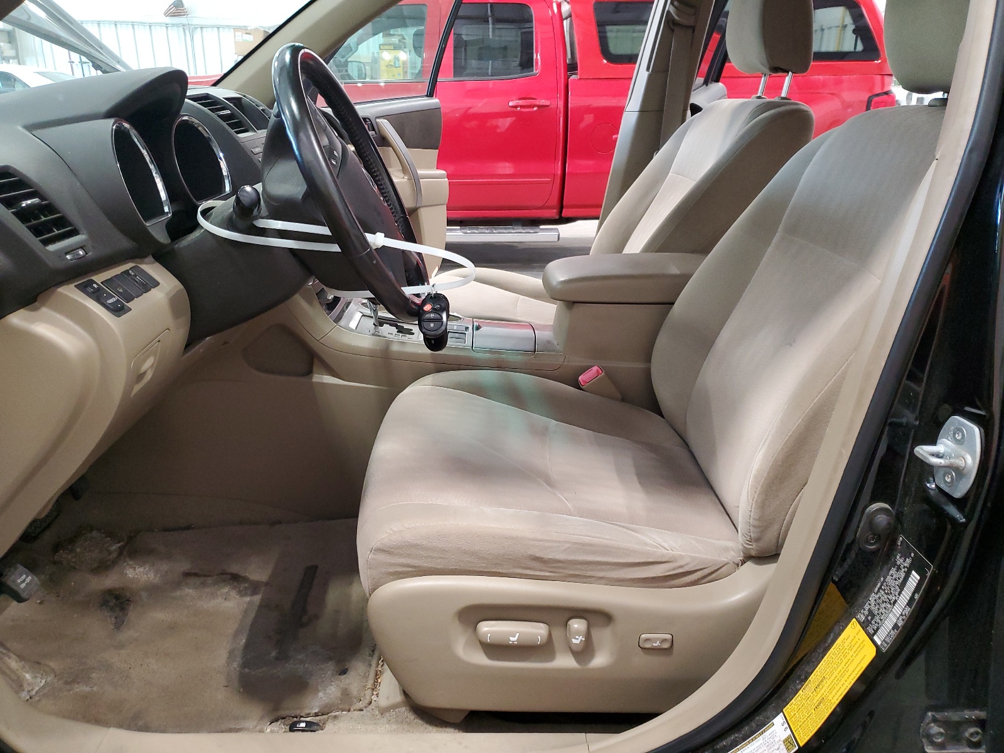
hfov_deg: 67.3
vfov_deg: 53.1
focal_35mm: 26
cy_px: 376
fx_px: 754
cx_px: 502
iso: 258
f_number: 1.5
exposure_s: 1/60.2
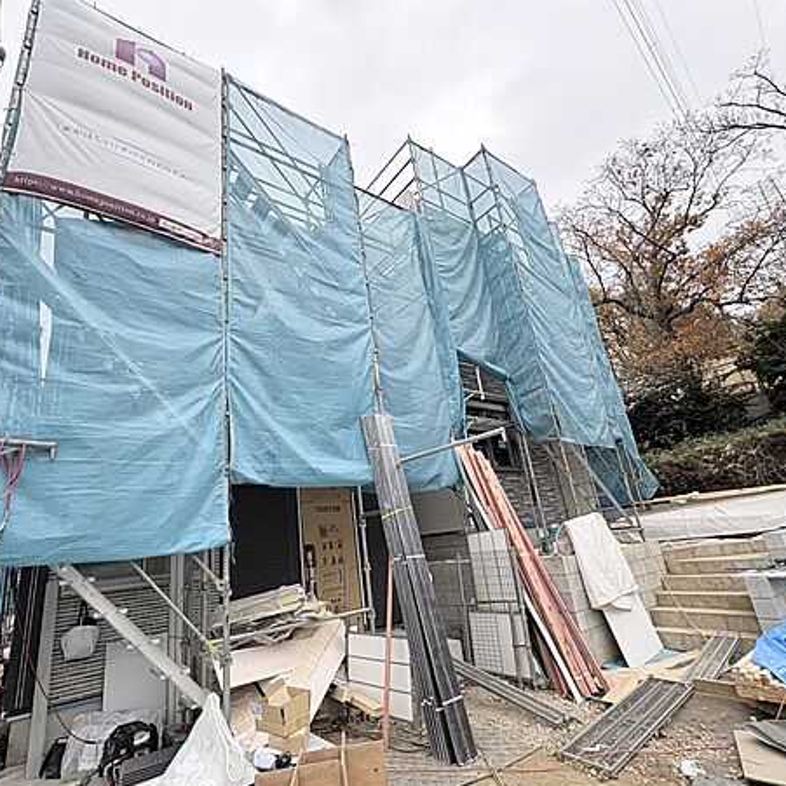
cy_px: 403
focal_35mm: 17
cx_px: 349
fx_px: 437
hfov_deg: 83.6
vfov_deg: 83.9
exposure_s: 1/343
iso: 40
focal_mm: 2.22
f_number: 2.2
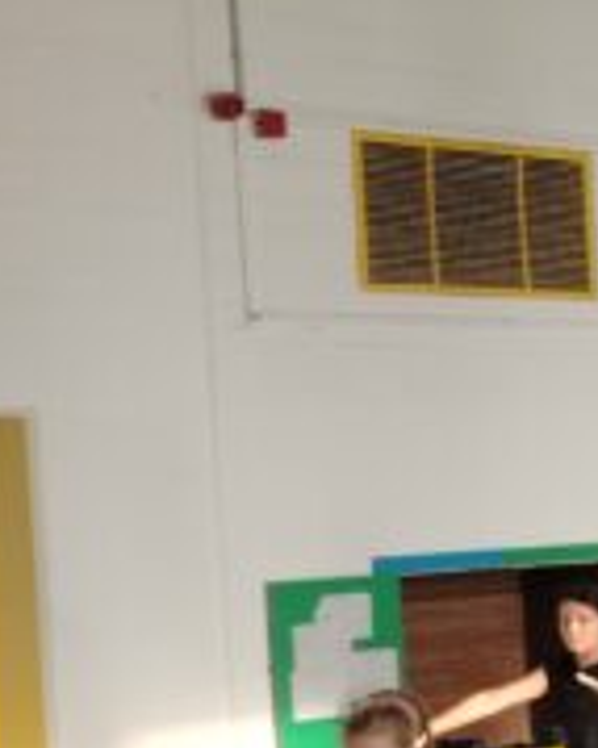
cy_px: 527
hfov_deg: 8.4
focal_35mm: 134
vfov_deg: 14.3
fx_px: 2967
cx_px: 2108
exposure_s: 1/900
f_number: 1.75
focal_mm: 5.25
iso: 756
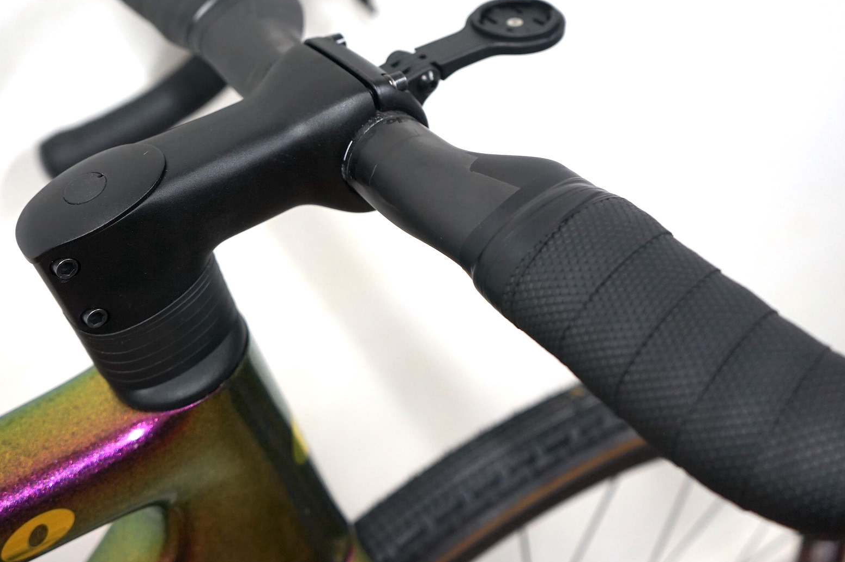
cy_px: 183
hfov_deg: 44.2
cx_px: 329
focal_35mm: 44
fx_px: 1032
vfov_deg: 30.2
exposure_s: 1/60
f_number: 4
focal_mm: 31
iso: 800
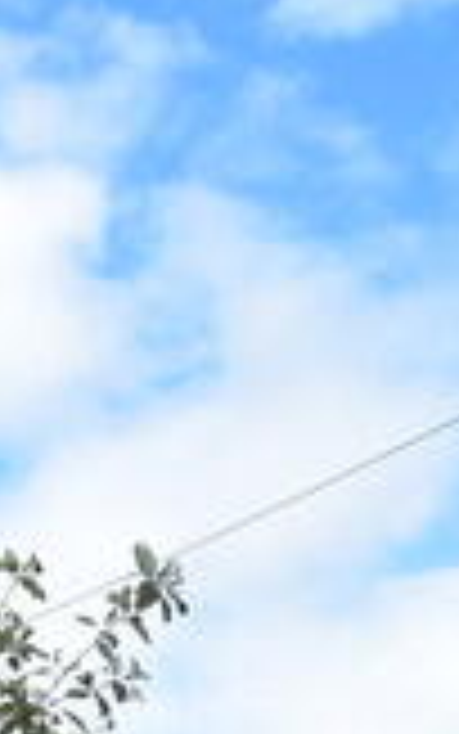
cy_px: 1457
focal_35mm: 125
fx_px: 2504
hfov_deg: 9.6
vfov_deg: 14.1
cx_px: -513
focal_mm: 13
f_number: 11
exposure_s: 1/400
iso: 400
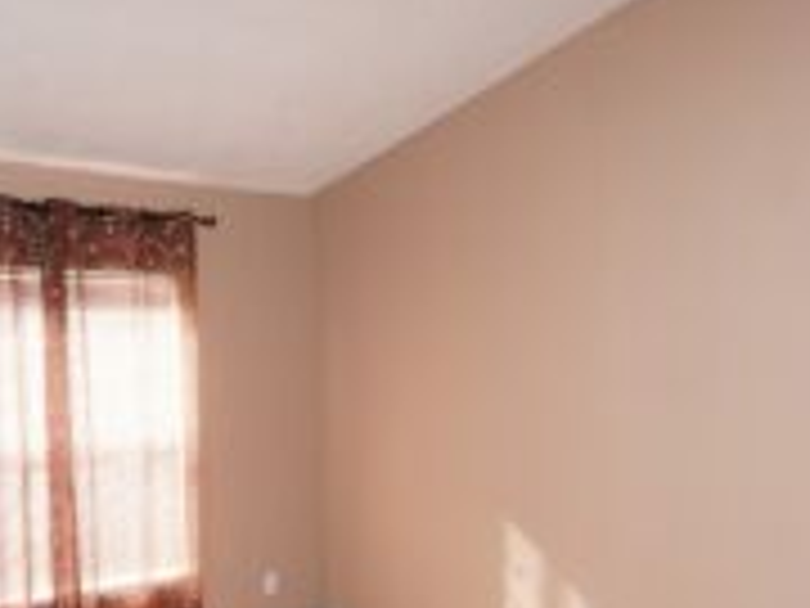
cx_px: 198
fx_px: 702
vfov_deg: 45.5
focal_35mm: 30
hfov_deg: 56.8
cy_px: 439
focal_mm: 14
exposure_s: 1/160
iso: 1600
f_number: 2.8
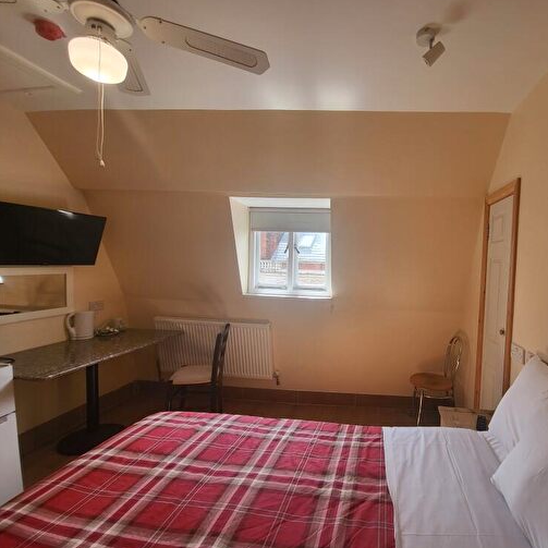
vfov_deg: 87.4
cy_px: 274
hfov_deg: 84.6
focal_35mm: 16
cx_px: 362
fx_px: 287
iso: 50
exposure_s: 1/100
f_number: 2.2
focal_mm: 1.74
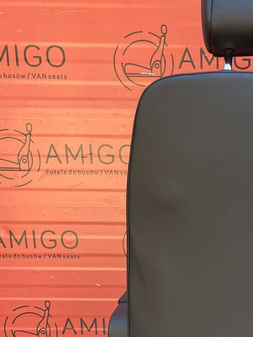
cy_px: 261
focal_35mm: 59
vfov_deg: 32.0
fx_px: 575
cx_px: 262
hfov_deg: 23.6
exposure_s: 1/122
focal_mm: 5.1
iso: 64
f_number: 1.6
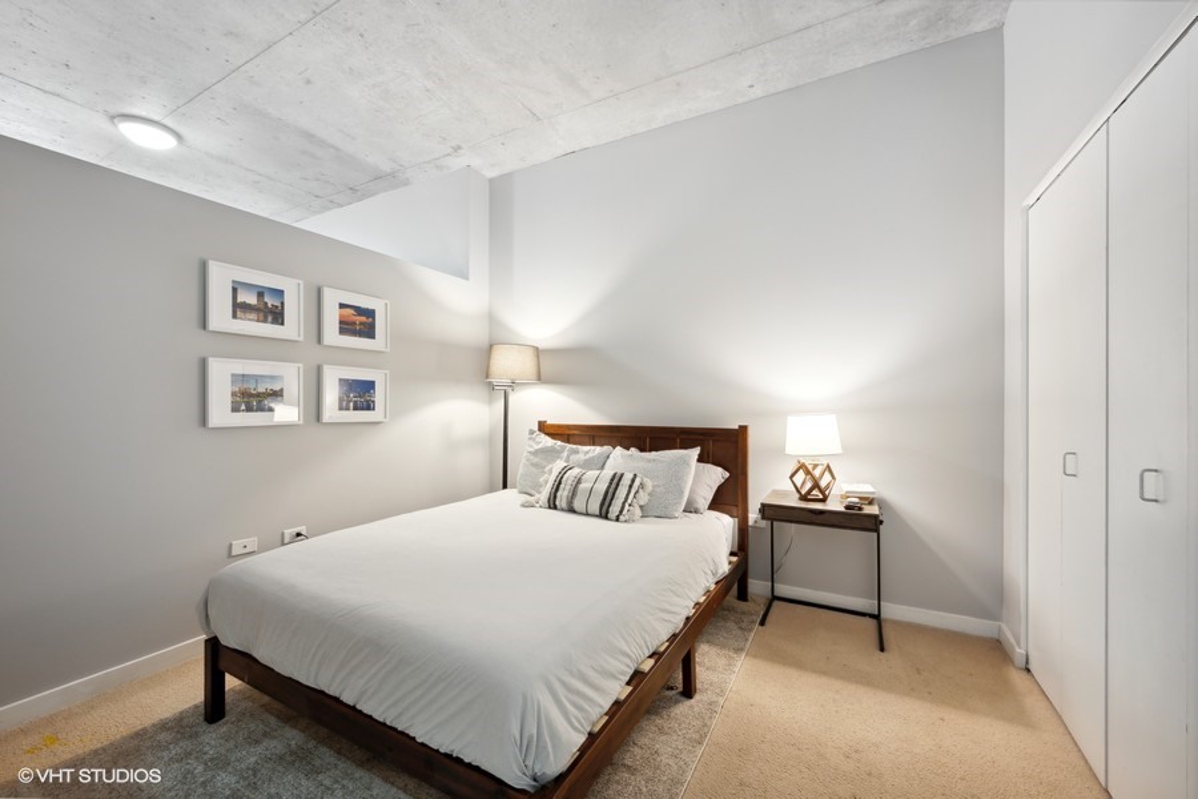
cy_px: 400
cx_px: 599
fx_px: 466
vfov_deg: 81.2
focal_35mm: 14
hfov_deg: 104.3
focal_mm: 14
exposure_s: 1/4
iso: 200
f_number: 9.5
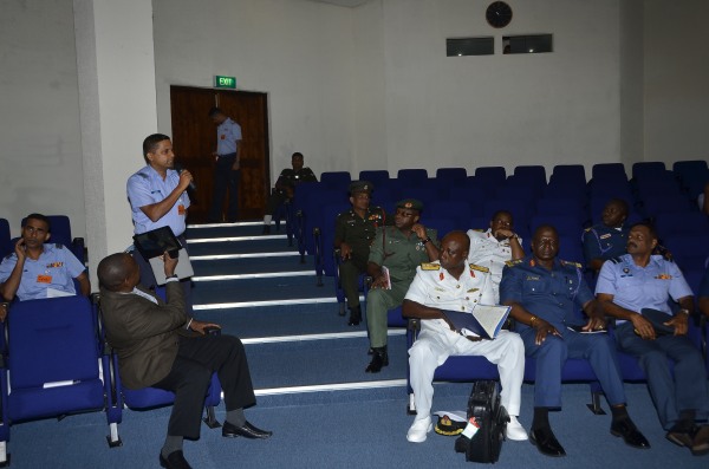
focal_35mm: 33
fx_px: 648
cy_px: 234
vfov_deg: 39.8
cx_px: 354
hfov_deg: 57.3
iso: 200
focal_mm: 22
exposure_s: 1/125
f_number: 5
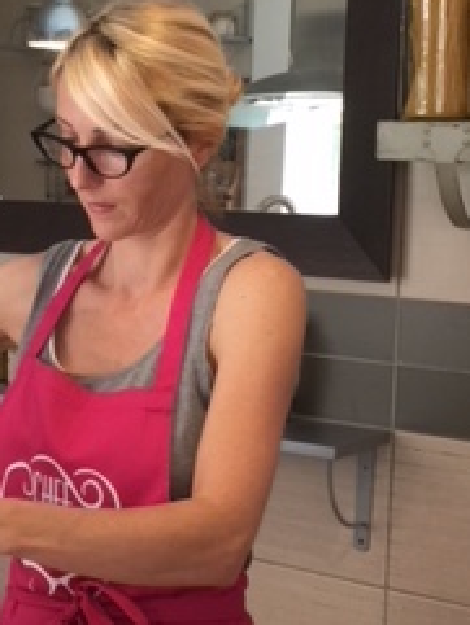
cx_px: 10
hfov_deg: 18.7
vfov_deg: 25.3
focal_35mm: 77
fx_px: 1393
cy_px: 277
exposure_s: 1/33
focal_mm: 4.15
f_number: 2.2
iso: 50
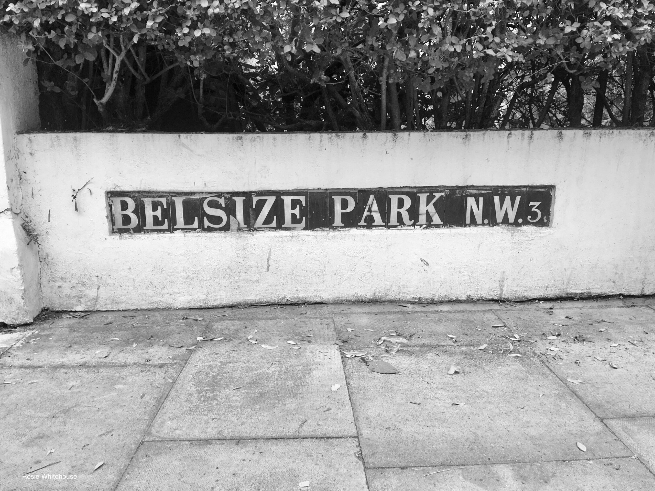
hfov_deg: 61.7
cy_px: 246
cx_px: 328
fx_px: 549
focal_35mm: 29
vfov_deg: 48.2
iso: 25
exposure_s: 1/100
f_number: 2.2
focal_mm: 4.15
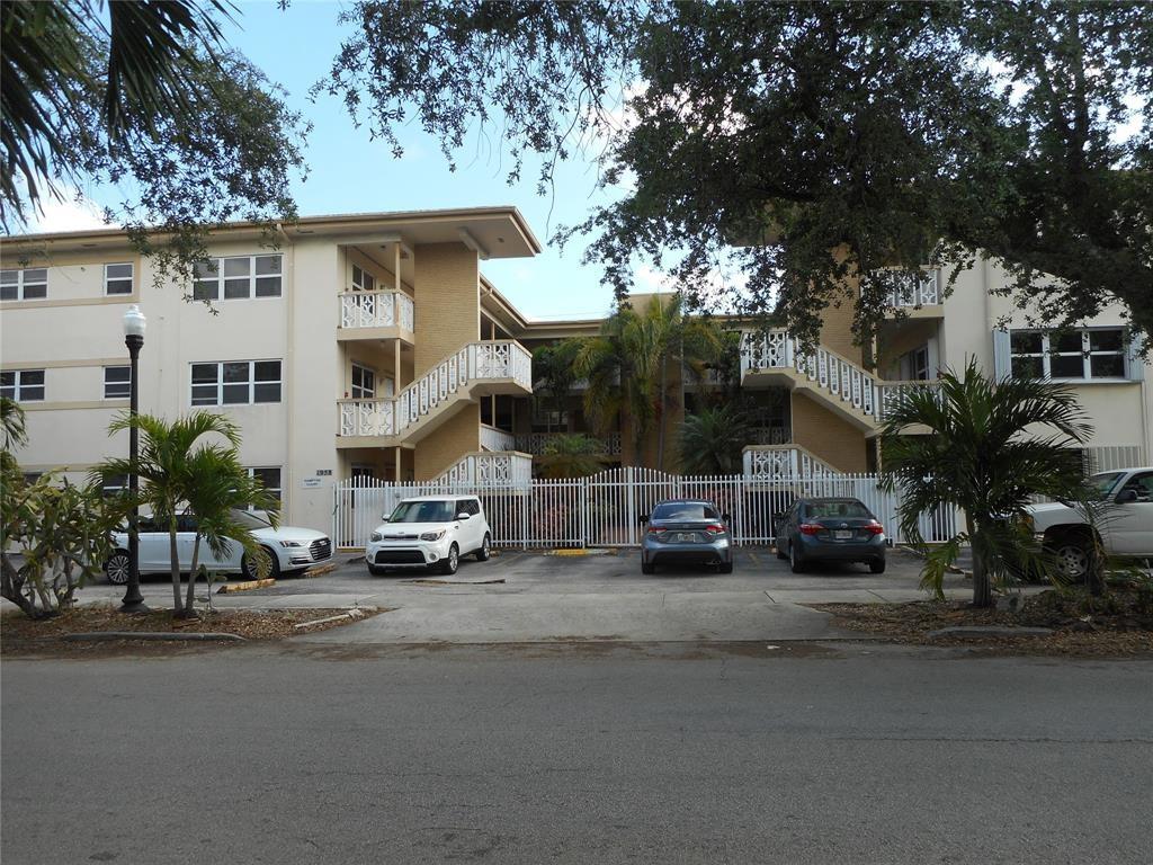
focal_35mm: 25
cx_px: 576
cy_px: 432
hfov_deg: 69.4
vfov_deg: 54.9
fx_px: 833
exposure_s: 1/250
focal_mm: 4.5
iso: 80
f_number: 3.7
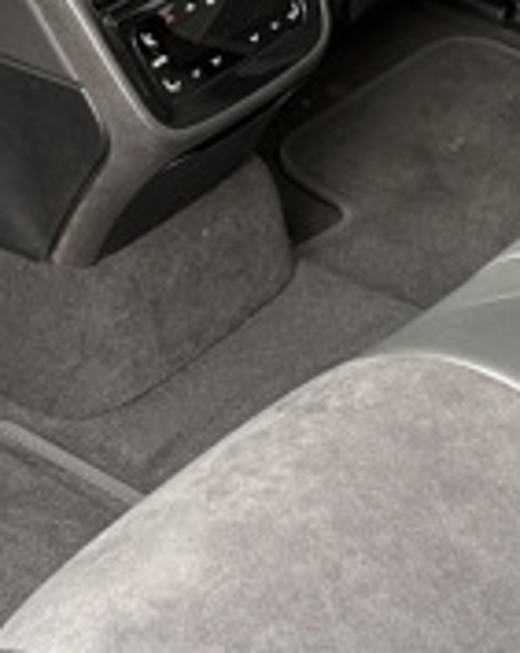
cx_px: 262
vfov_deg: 16.6
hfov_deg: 13.4
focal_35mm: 115
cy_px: 140
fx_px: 2218
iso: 125
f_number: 1.6
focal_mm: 5.96
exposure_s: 1/70
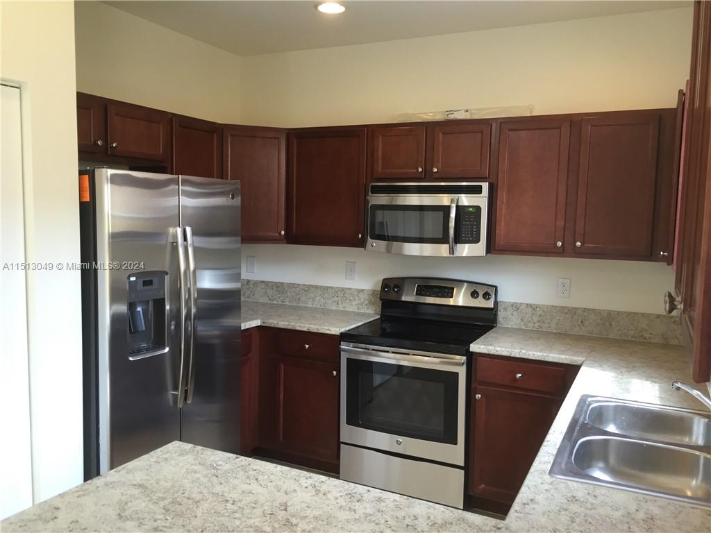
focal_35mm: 29
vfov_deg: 48.2
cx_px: 356
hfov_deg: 61.7
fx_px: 596
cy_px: 266
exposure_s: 1/30
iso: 80
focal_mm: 4.15
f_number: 2.2
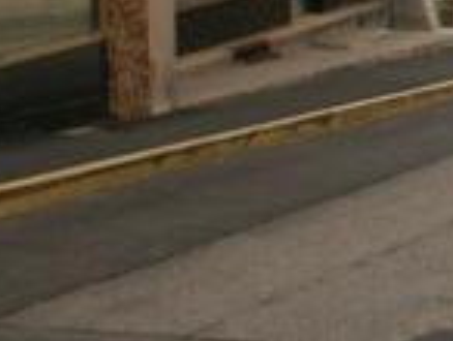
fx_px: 2006
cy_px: -102
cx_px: 894
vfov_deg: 9.6
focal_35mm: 153
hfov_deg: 11.6
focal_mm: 5.86
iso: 50
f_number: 8
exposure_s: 1/100
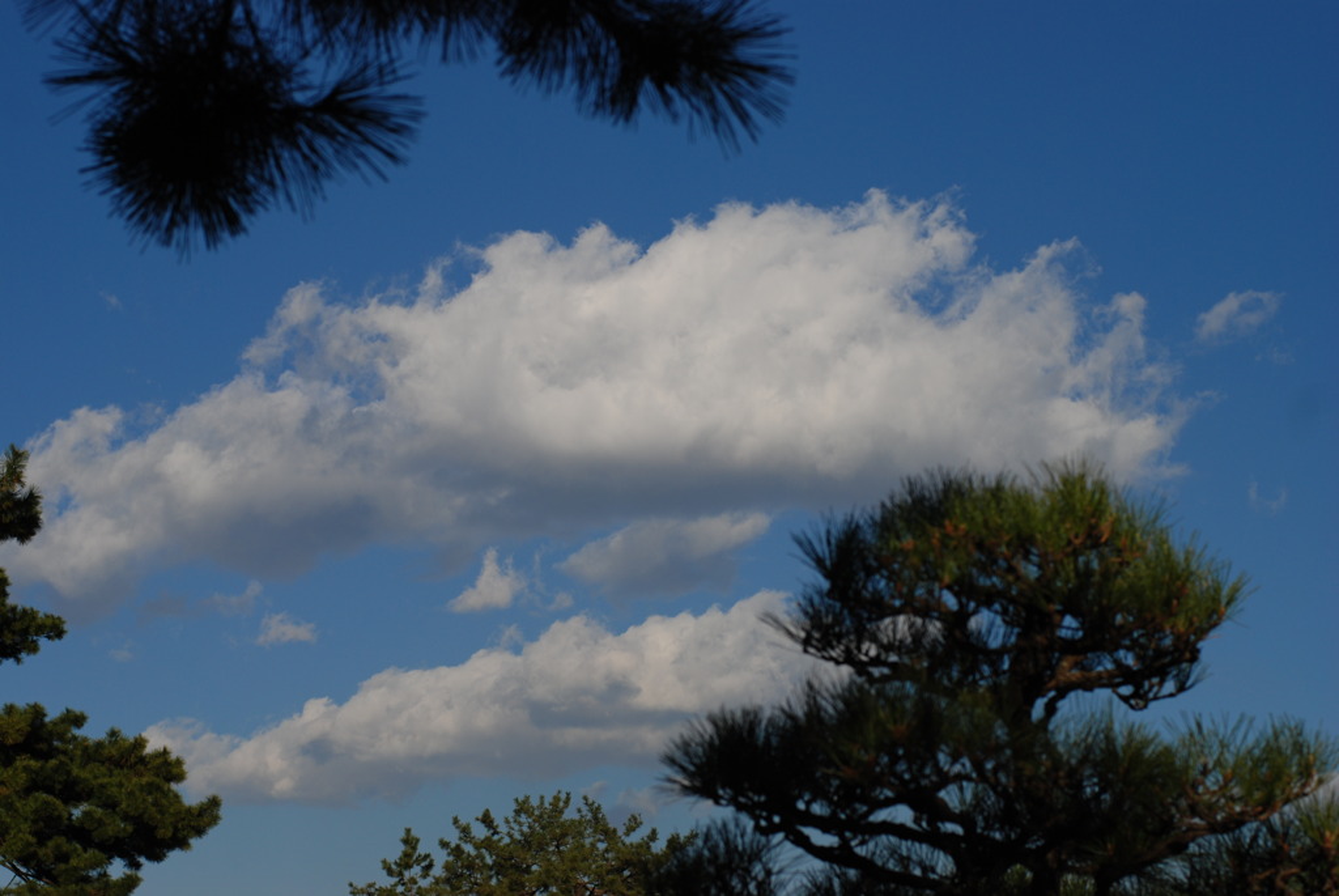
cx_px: 670
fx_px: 2792
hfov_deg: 27.0
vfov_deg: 18.2
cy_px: 448
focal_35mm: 75
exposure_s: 1/2000
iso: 100
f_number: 5.6
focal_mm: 50
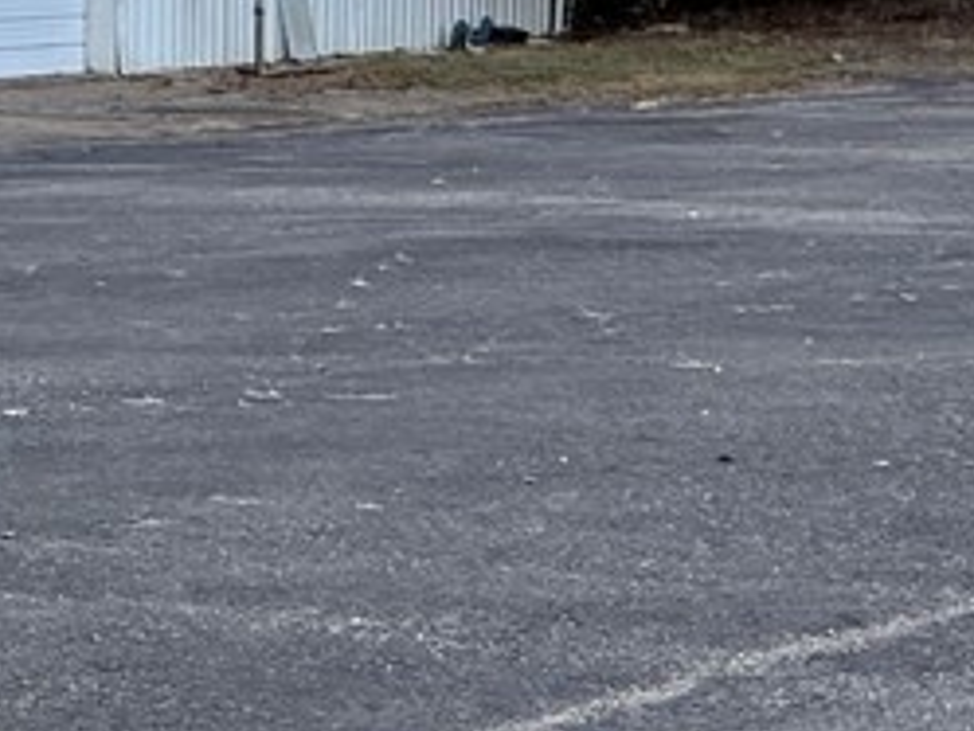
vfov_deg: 8.0
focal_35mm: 185
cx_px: -1764
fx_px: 5208
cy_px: 172
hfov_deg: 9.0
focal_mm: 6.76
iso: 100
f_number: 1.78
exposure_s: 1/708
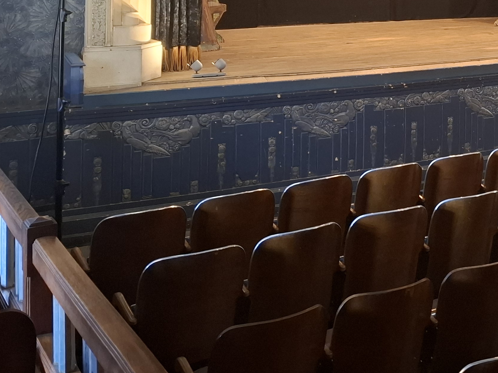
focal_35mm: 56
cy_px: -44
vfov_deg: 24.3
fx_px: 806
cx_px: 446
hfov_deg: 32.7
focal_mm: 5.54
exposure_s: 1/25
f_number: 1.8
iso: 640
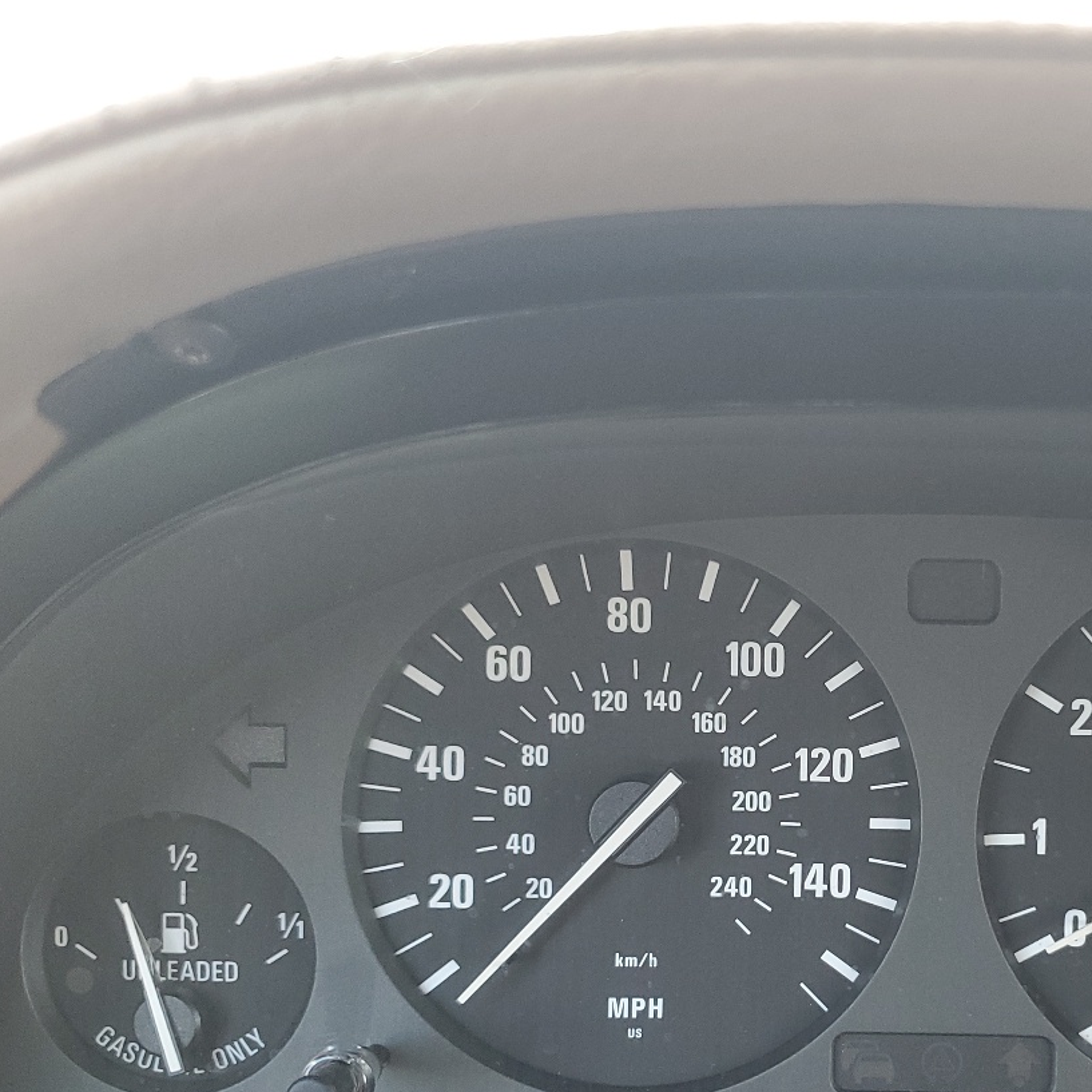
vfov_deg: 36.9
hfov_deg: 36.3
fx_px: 1606
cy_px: 787
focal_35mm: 45
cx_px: 871
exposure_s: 1/120
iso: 98
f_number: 1.5
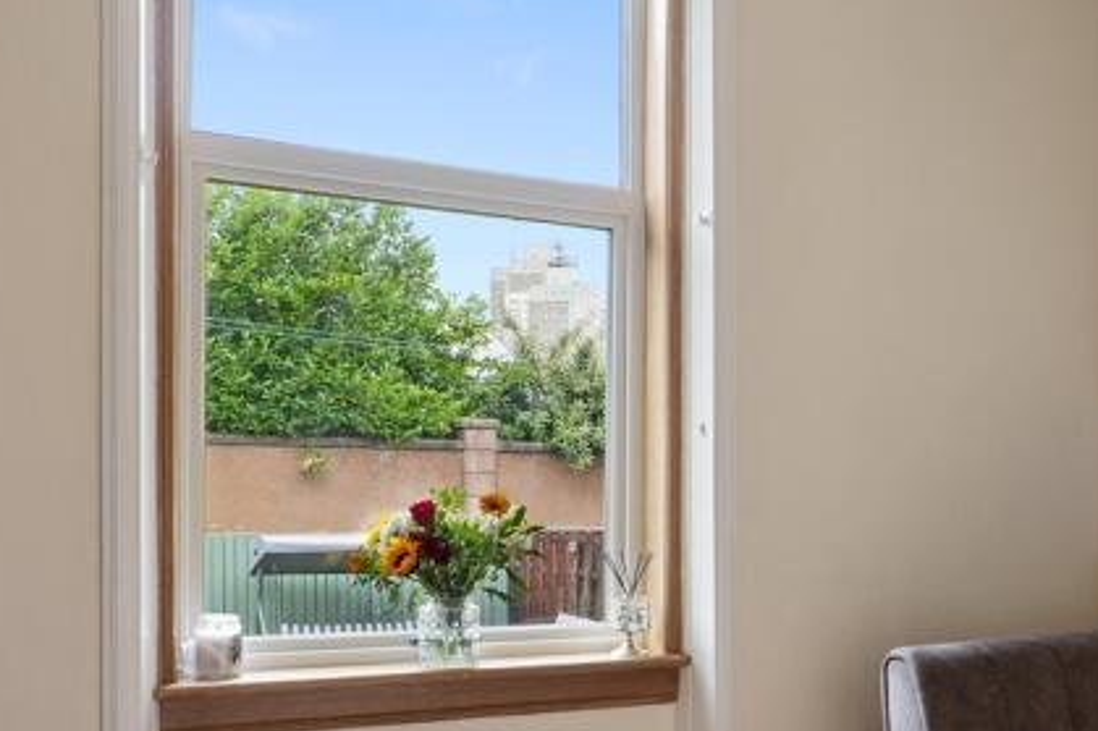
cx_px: 799
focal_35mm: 44
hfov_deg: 43.3
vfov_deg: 30.1
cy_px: 536
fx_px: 1341
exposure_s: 1/20
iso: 640
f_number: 5.6
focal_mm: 18
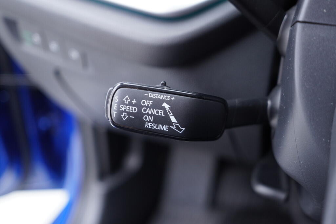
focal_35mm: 36
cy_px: 112
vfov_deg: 36.9
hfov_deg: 53.1
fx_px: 336
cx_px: 168
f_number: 2.8
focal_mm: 24
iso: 500
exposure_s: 1/40
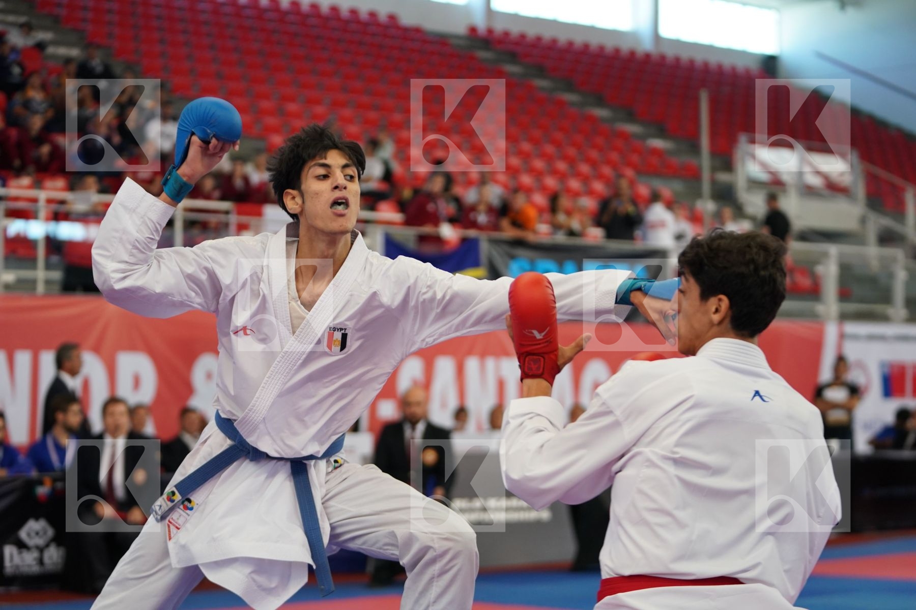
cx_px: 458
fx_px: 2035
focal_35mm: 80
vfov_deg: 17.1
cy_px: 305
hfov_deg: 25.4
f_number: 2.8
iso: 1600
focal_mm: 80
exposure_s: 1/1000
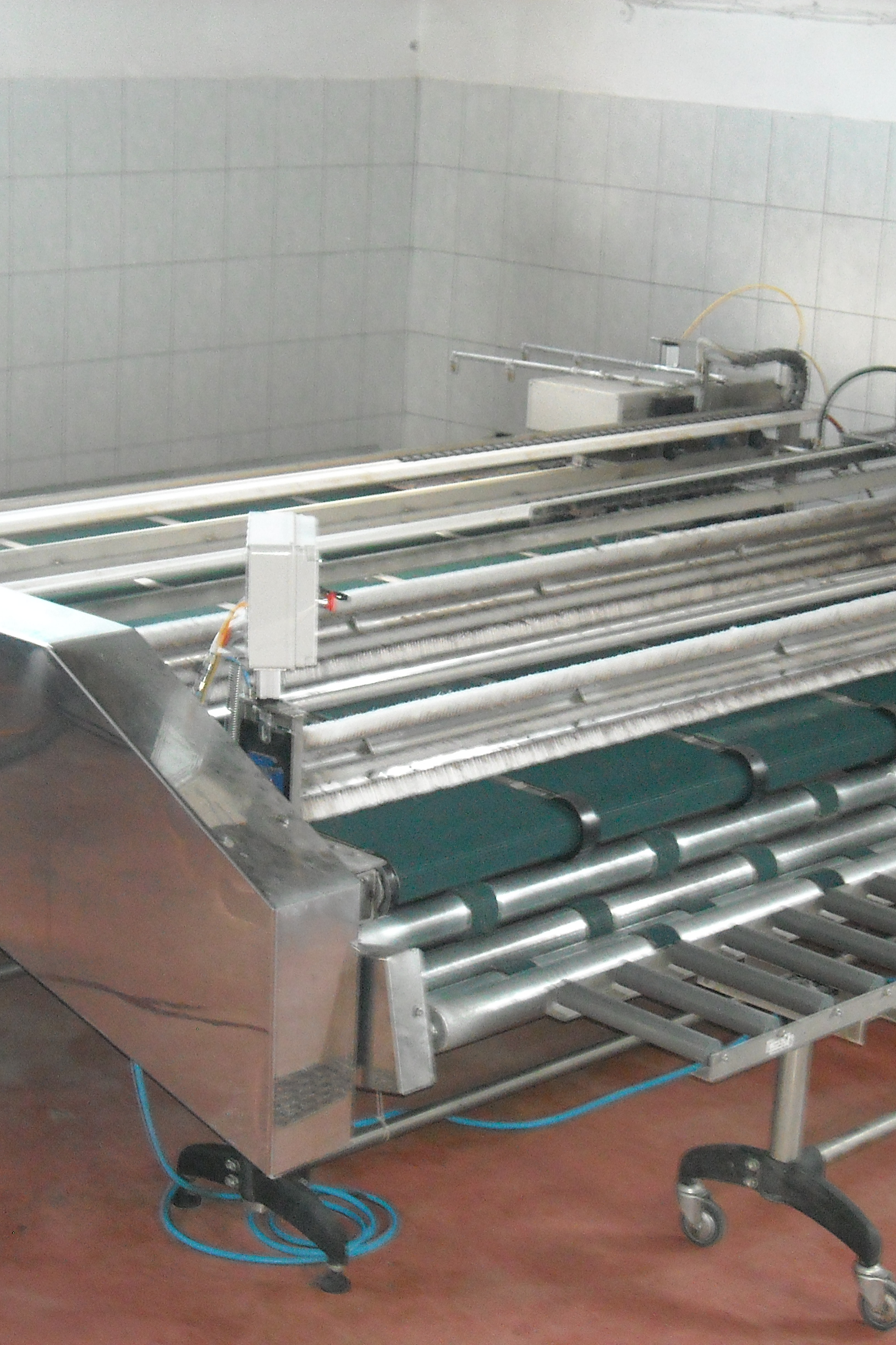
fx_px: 2800
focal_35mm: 75
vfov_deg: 27.0
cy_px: 672
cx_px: 383
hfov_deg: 18.2
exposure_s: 1/13
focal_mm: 8.85
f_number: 3.3
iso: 400
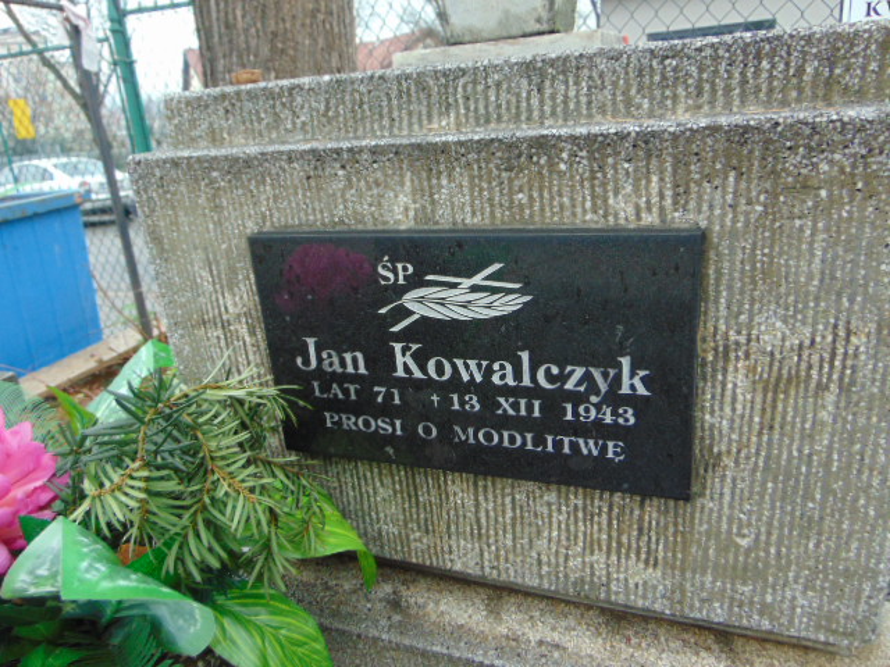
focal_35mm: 25
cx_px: 445
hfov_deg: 69.4
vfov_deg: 54.9
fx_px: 643
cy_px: 334
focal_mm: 4.5
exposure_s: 1/160
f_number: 3
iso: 200
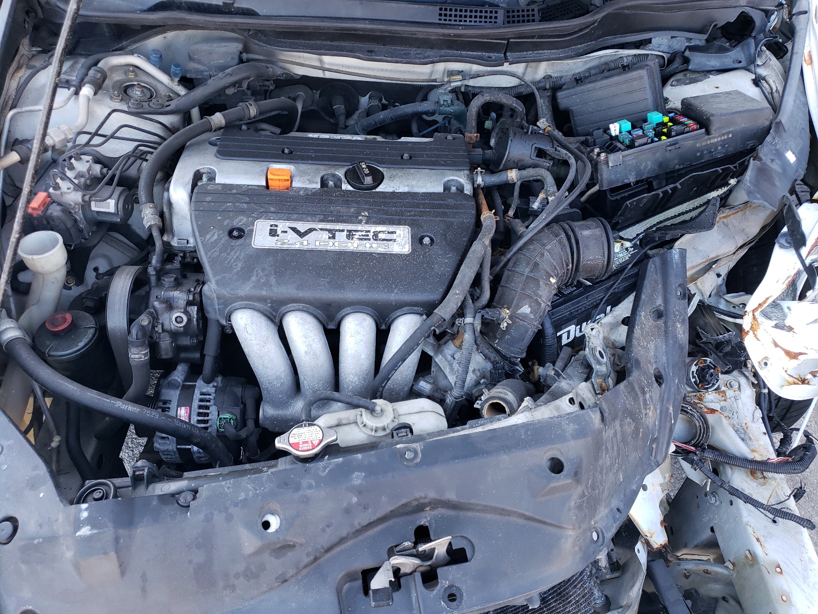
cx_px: 409
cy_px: 307
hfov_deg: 67.3
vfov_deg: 53.1
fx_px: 614
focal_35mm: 26
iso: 69
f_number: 1.5
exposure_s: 1/120
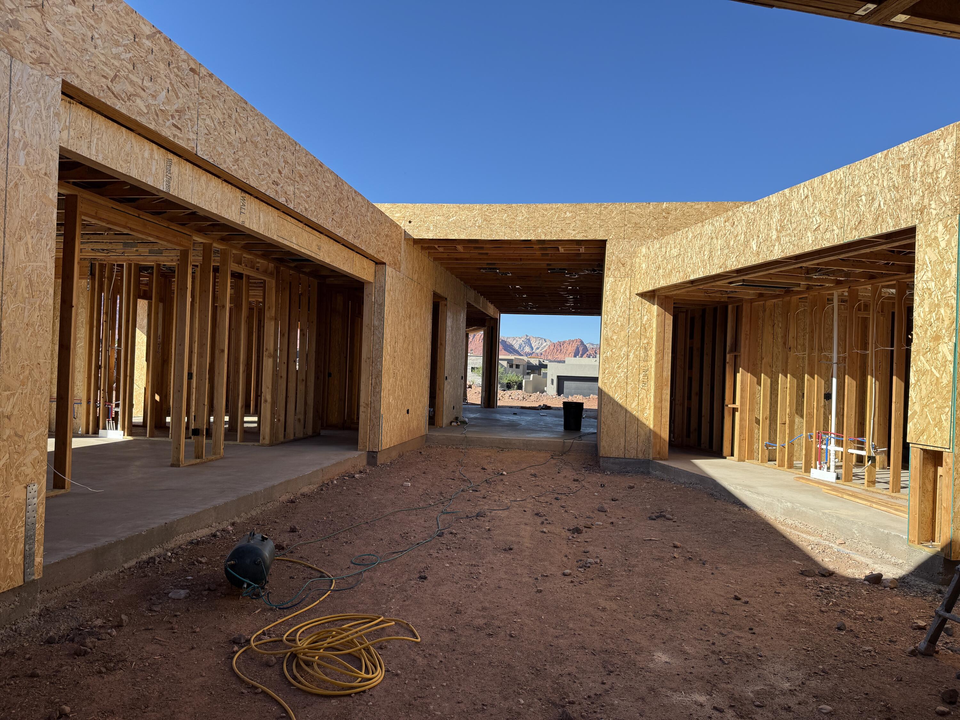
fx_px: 666
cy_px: 360
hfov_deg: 71.6
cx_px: 480
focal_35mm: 24
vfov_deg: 56.8
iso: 80
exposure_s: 1/2703
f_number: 1.78
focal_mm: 6.76
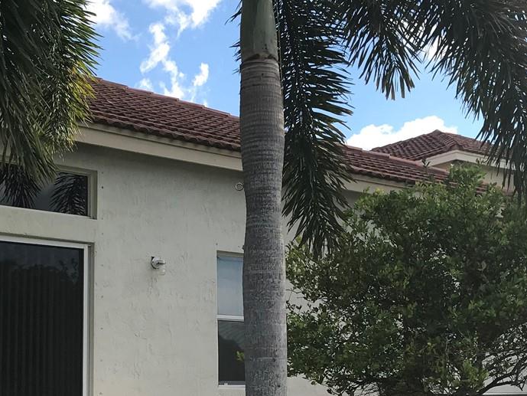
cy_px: 288
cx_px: 195
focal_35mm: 65
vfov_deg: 22.4
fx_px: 990
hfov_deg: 29.7
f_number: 1.8
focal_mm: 3.99
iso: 20
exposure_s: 1/1140
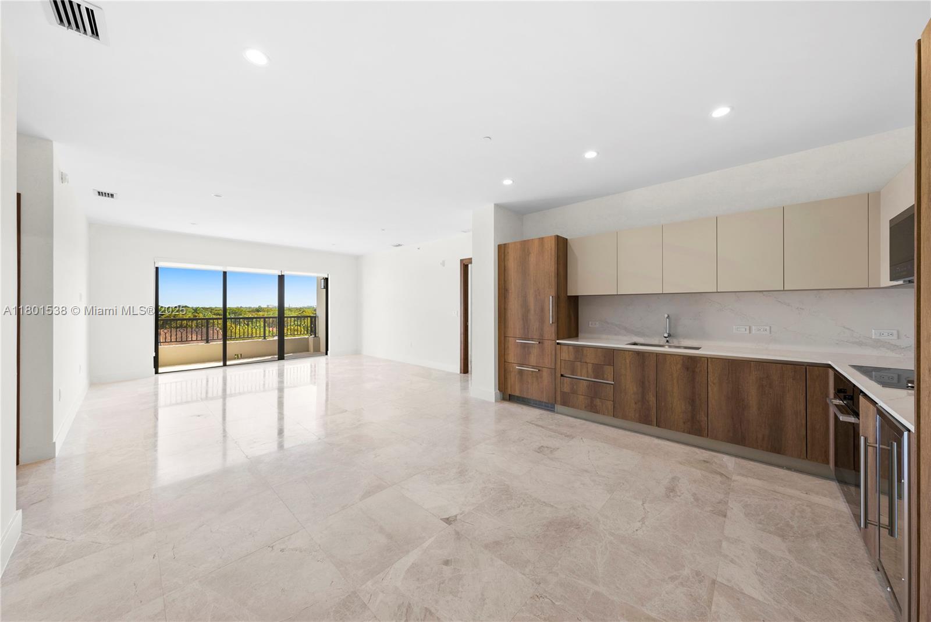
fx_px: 310
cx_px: 466
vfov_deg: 90.1
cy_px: 311
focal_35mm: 12
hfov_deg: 112.6
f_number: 8
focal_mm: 12
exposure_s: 1/13
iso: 400
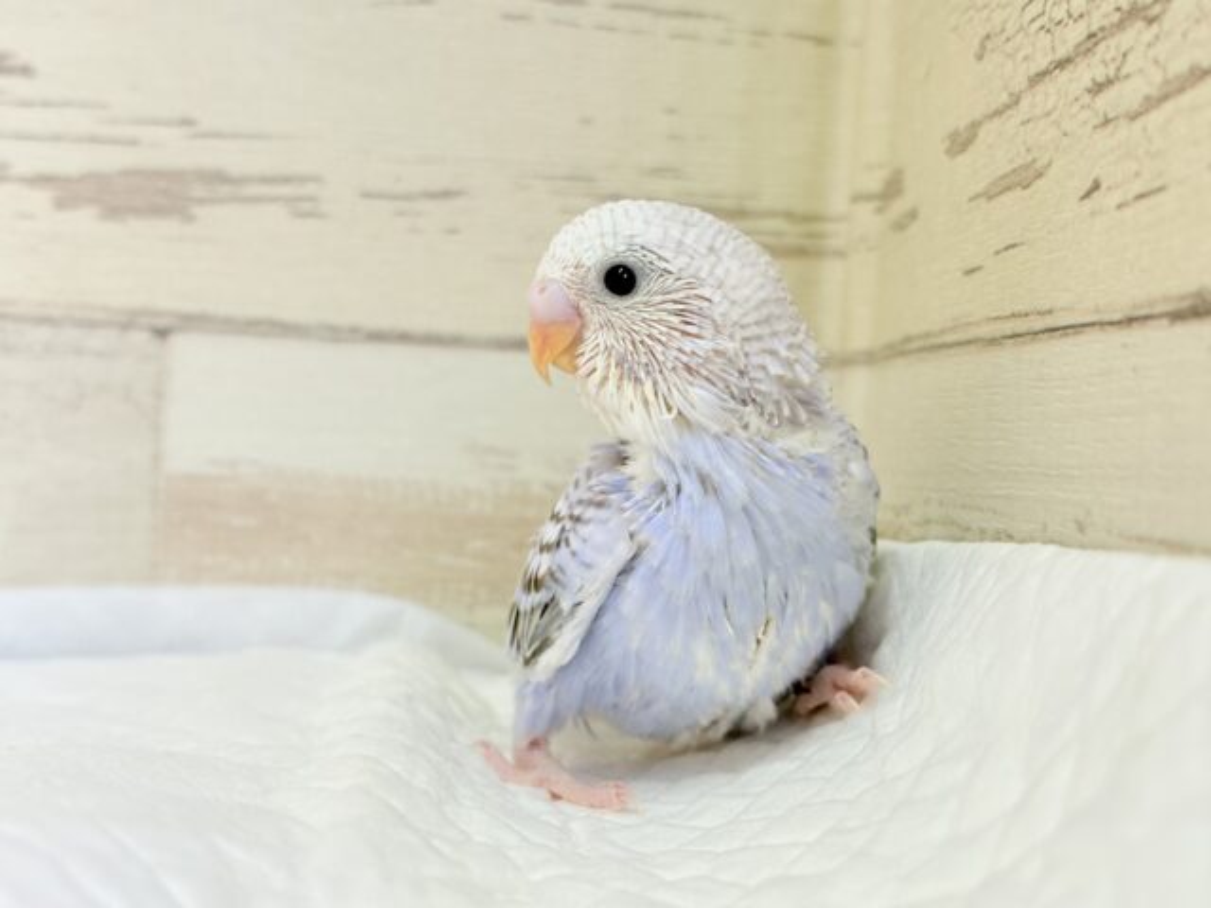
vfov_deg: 28.0
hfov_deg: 36.8
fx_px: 1819
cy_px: 454
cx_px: 606
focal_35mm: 52
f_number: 1.6
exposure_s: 1/50
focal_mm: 5.96
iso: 100
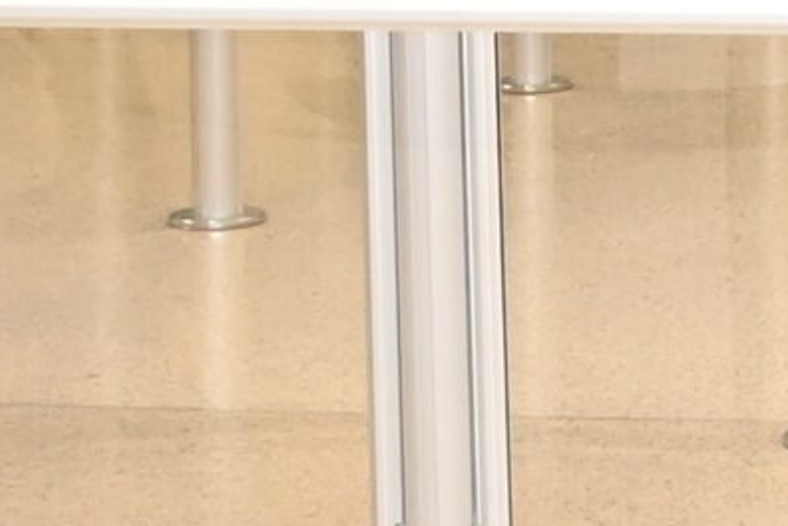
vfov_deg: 5.8
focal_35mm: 233
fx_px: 5100
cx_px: 2318
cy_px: -362
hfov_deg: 7.7
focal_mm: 24
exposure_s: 1/125
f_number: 5.6
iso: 2000
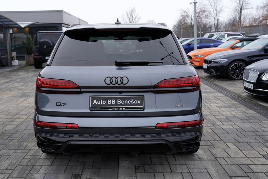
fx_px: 283
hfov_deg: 50.6
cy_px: 79
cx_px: 119
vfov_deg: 35.0
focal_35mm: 38
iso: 100
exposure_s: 1/100
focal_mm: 34
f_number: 4.5
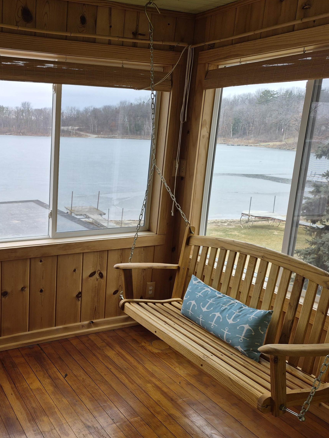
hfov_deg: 42.0
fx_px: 393
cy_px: 219
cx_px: 36
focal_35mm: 31
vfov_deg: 58.4
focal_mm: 5.4
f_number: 1.8
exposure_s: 1/180
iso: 32
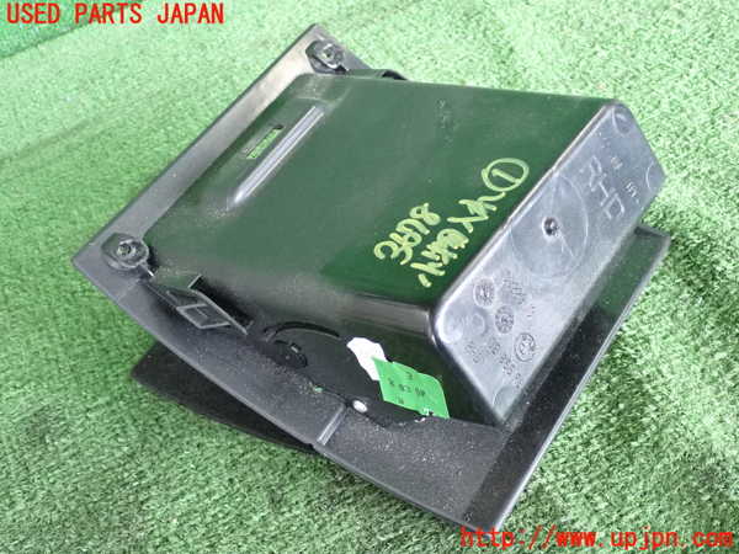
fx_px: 939
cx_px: 370
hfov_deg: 42.9
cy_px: 277
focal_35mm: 44
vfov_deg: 32.9
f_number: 2.9
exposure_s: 1/125
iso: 1600
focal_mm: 7.84
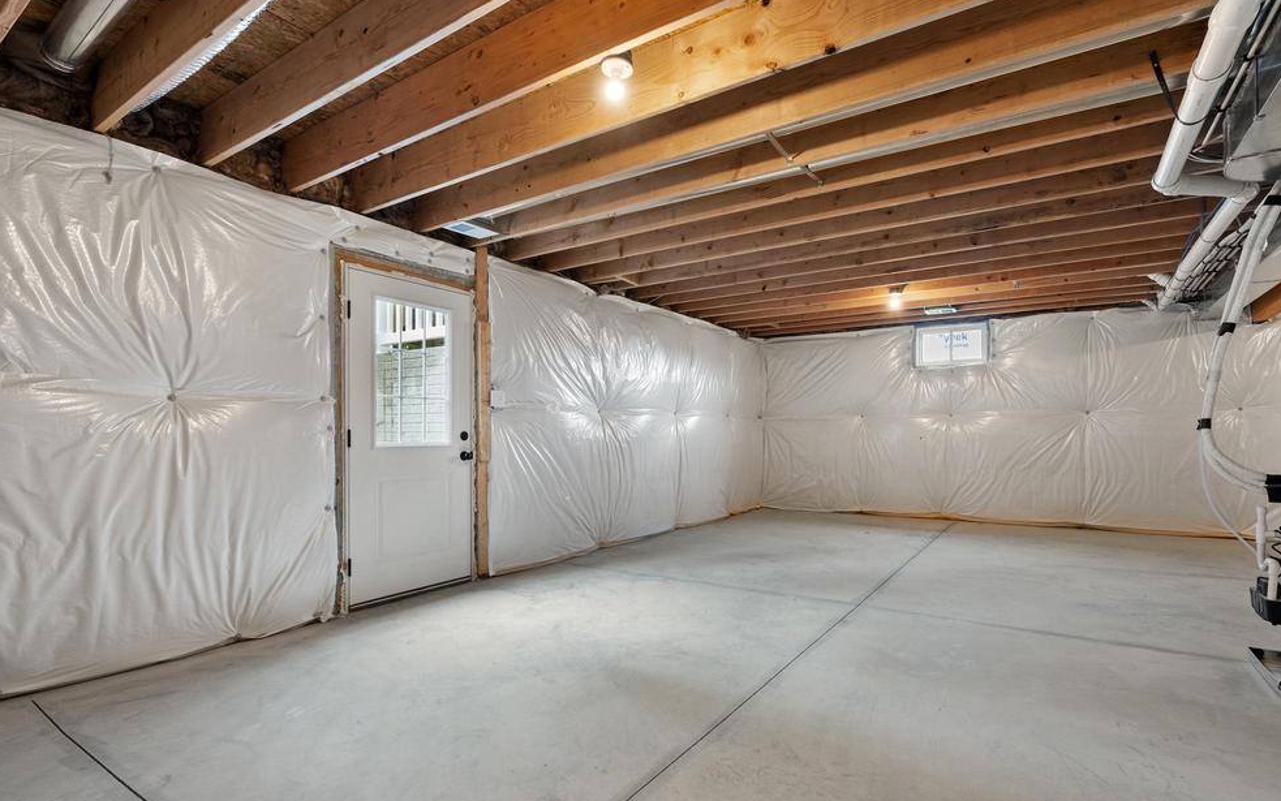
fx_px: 594
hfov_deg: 94.3
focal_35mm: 17
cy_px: 429
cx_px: 659
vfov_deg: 68.0
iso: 640
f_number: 10
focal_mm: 16
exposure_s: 1/1.25
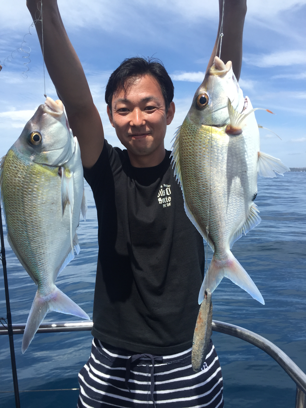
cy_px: 204
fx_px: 342
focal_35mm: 29
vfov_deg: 61.7
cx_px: 153
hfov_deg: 48.2
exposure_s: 1/1799
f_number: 2.2
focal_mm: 4.15
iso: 32
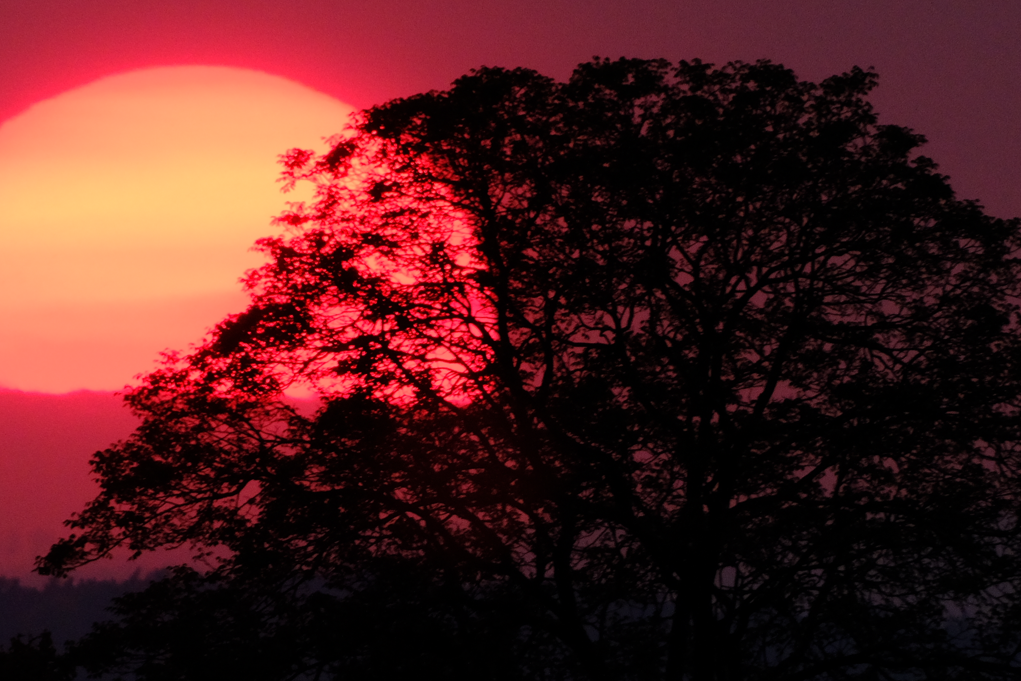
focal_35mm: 2330
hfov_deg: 0.9
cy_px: 566
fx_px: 66070
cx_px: 554
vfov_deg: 0.6
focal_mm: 800
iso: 1250
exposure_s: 1/60
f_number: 13
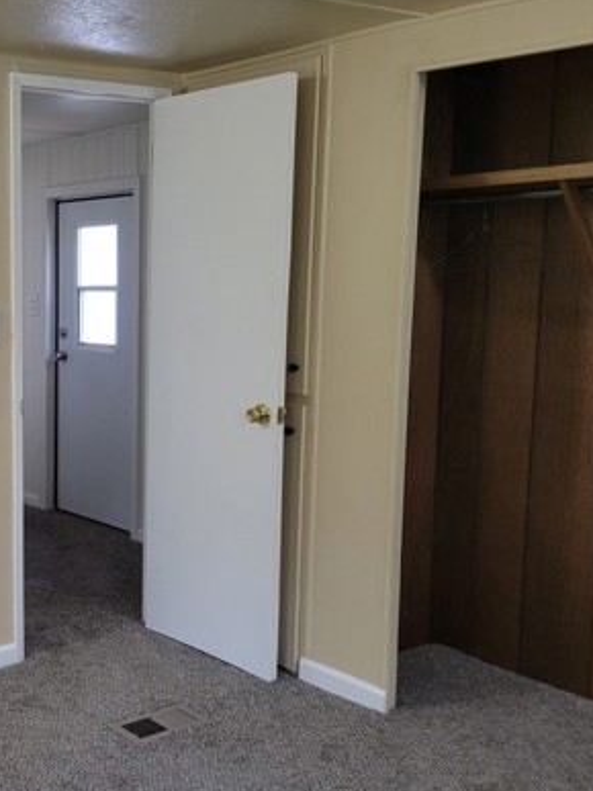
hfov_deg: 31.0
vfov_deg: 43.9
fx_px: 983
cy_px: 382
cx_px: -8
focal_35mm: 43
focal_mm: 5.4
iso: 200
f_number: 1.8
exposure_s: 1/60
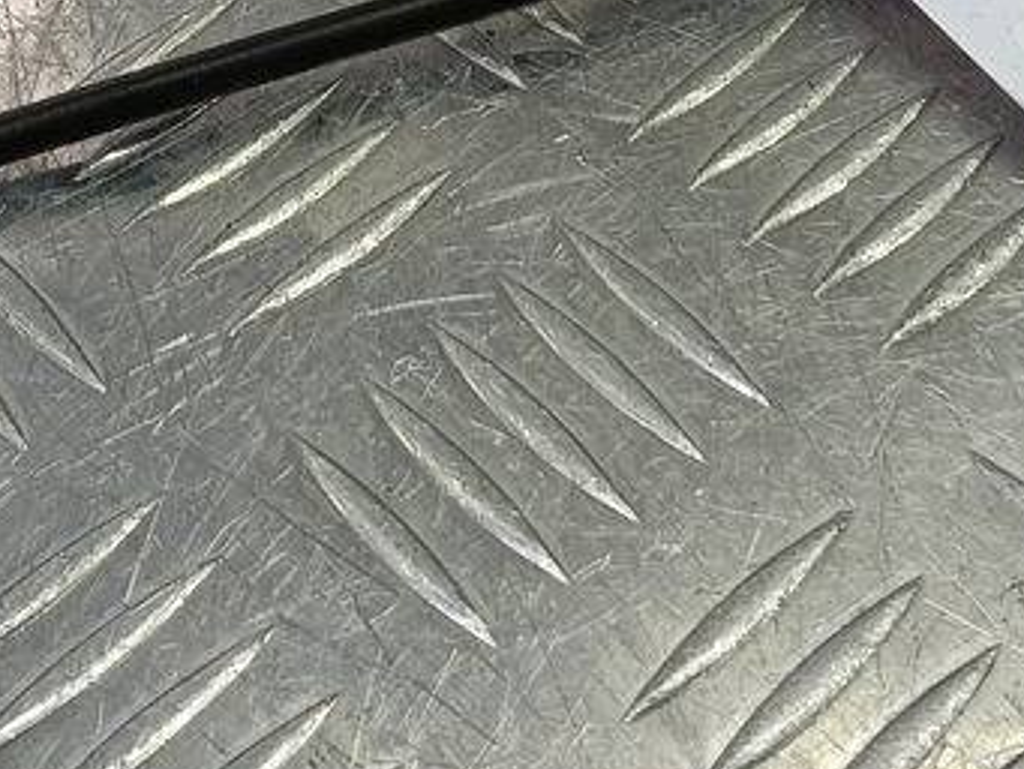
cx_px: 541
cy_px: -99
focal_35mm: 69
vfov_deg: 20.2
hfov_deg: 28.1
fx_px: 2042
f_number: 1.6
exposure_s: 1/50
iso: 93
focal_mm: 4.11
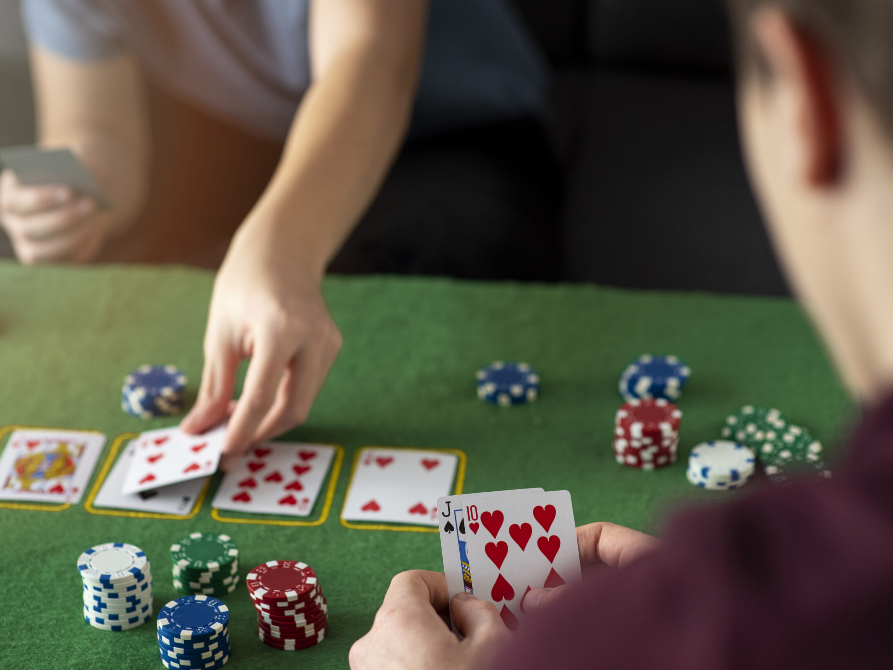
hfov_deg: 21.3
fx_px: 2373
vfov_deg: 16.1
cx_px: 392
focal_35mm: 92
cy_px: 335
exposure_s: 1/200
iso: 500
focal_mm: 85
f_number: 3.2
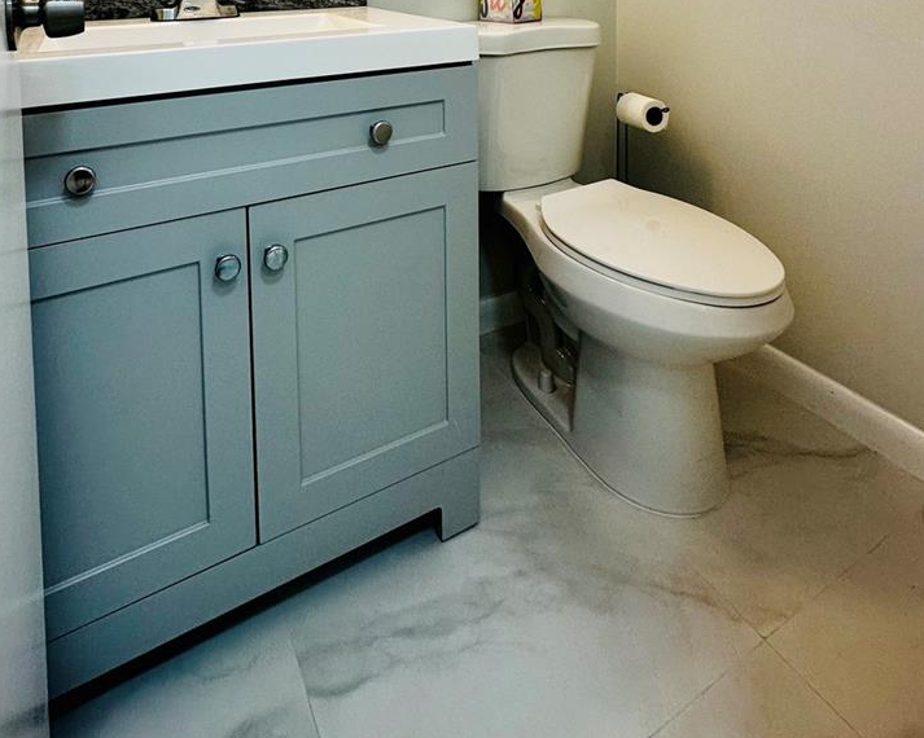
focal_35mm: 23
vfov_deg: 49.3
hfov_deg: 72.5
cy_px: -5
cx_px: 424
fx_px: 629
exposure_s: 1/120
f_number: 2.2
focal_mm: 2.22
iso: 125
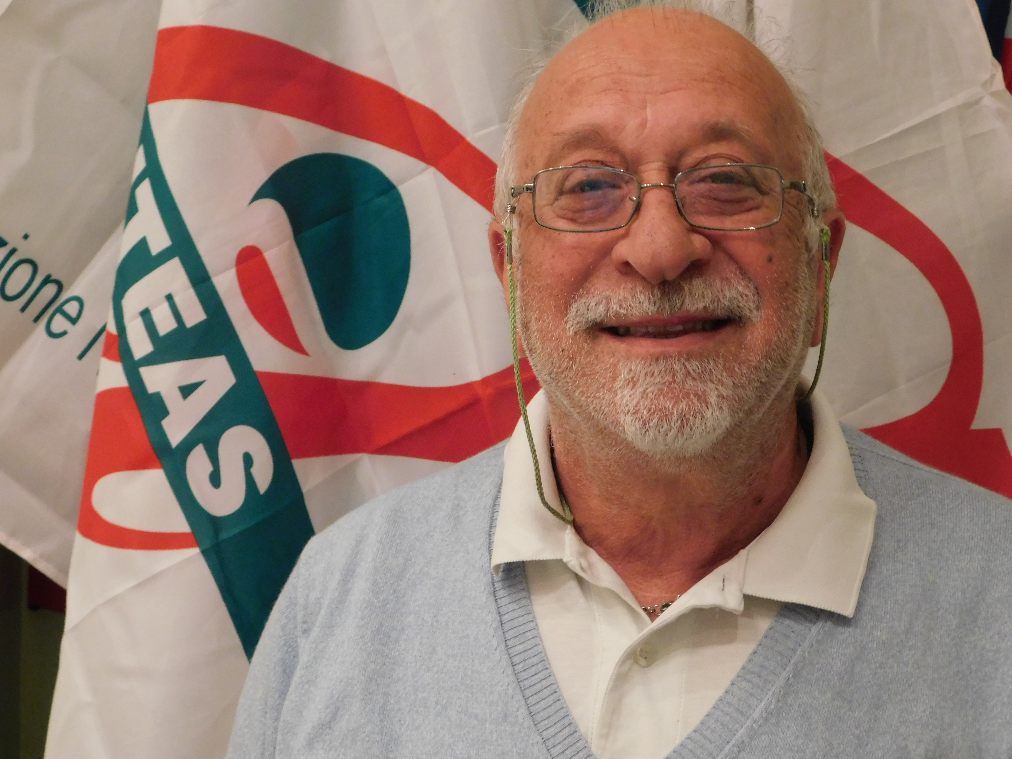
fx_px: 1930
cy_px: 380
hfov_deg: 29.4
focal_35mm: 66
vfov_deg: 22.3
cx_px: 506
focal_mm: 11.7
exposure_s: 1/8
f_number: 4.2
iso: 500
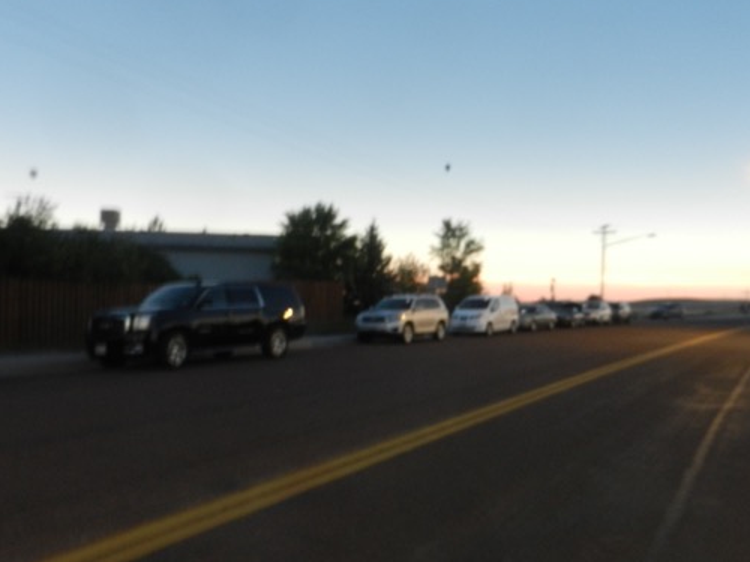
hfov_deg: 59.9
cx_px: 399
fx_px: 650
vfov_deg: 46.8
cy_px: 276
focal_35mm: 30
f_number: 3.5
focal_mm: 4.5
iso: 400
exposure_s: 1/2
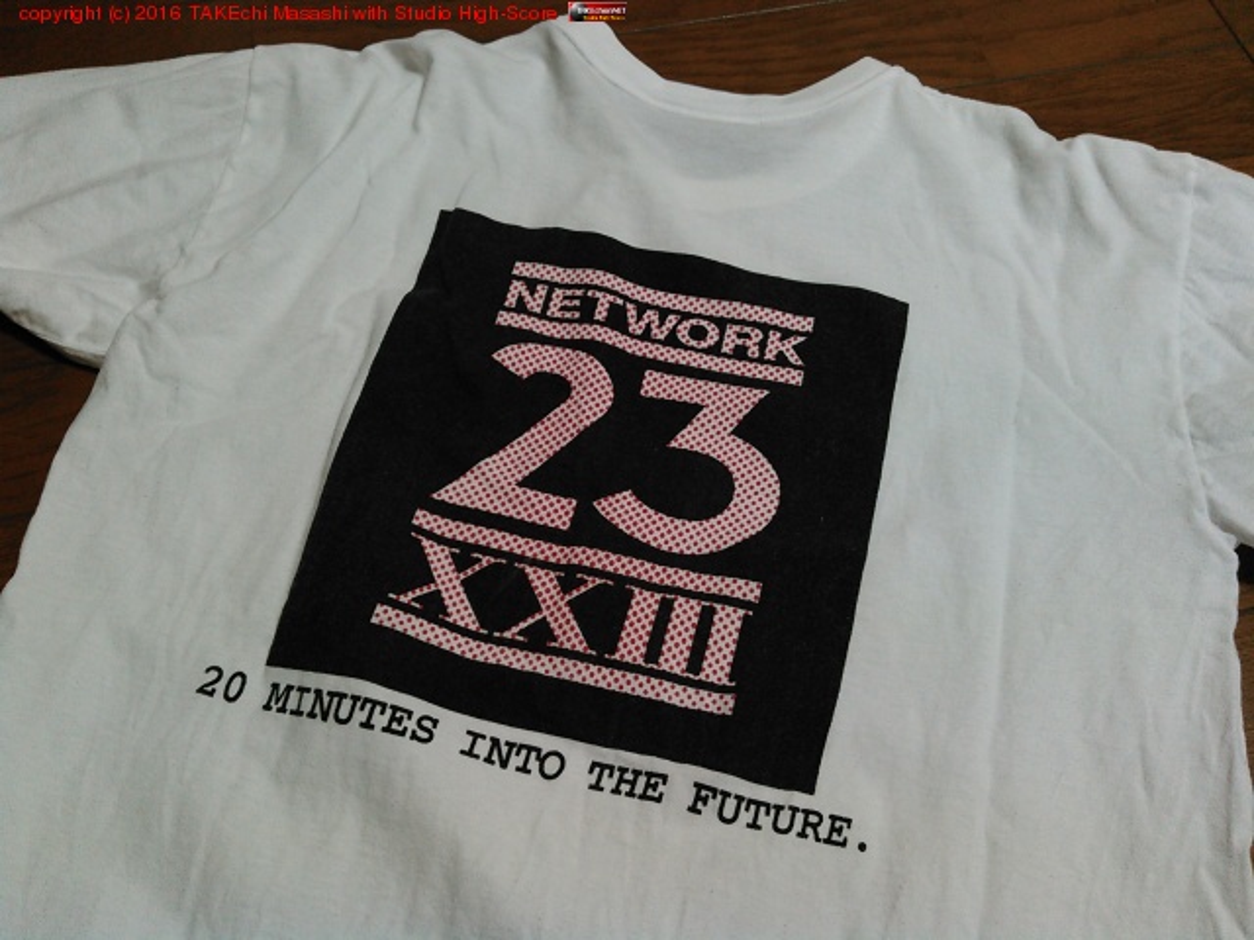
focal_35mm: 30
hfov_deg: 60.0
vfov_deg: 46.8
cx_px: 627
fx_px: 1087
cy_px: 470
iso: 250
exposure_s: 1/15.1
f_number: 2.4
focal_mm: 4
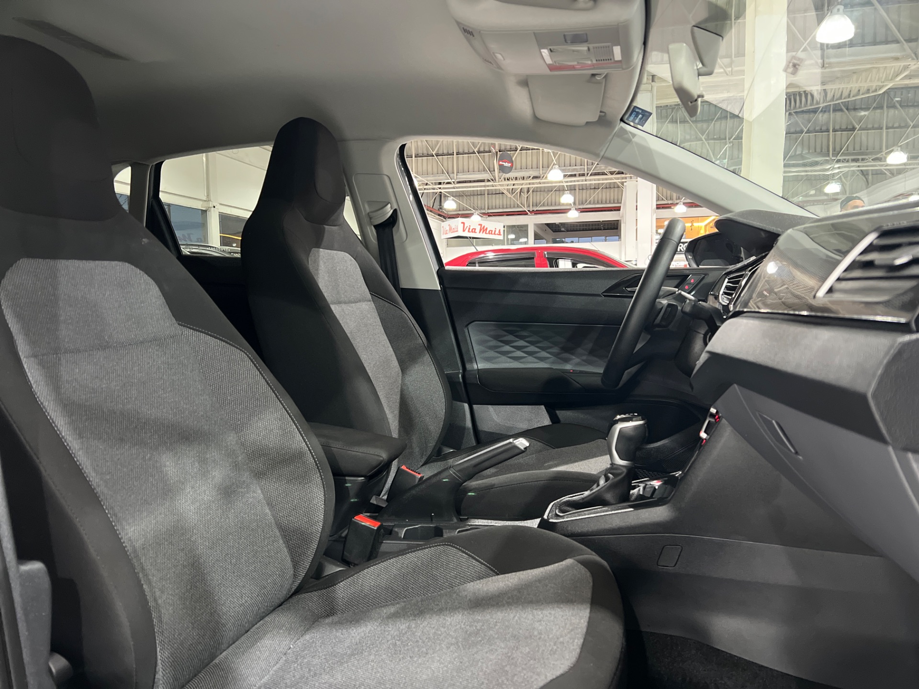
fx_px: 690
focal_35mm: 26
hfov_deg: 67.3
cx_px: 460
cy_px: 344
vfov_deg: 53.1
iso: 1000
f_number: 1.5
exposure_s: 1/30
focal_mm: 5.7
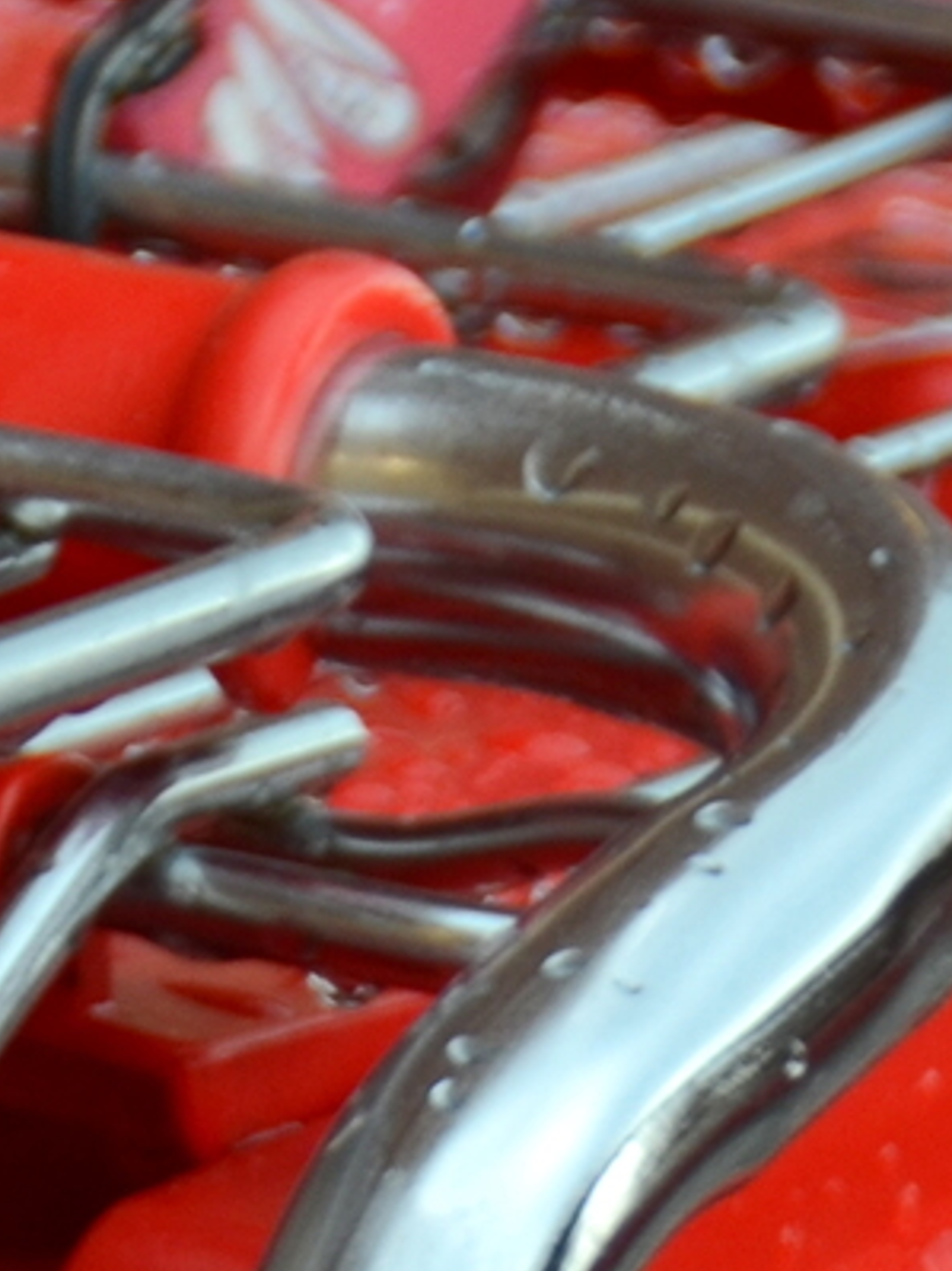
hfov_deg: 1.6
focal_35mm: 947
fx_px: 34744
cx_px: 277
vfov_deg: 2.1
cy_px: 2169
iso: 200
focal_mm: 105
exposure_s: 1/125
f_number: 5.3
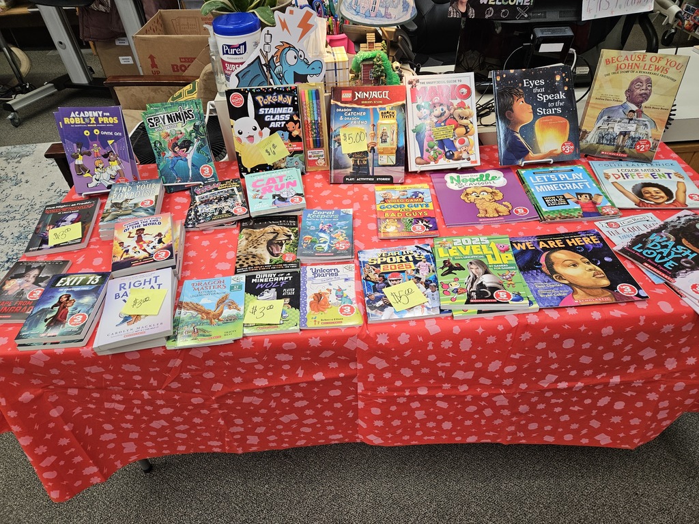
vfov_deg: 58.9
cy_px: 262
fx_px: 464
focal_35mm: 23
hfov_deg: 73.9
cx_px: 350
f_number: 1.8
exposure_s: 1/120
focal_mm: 5.4
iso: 160
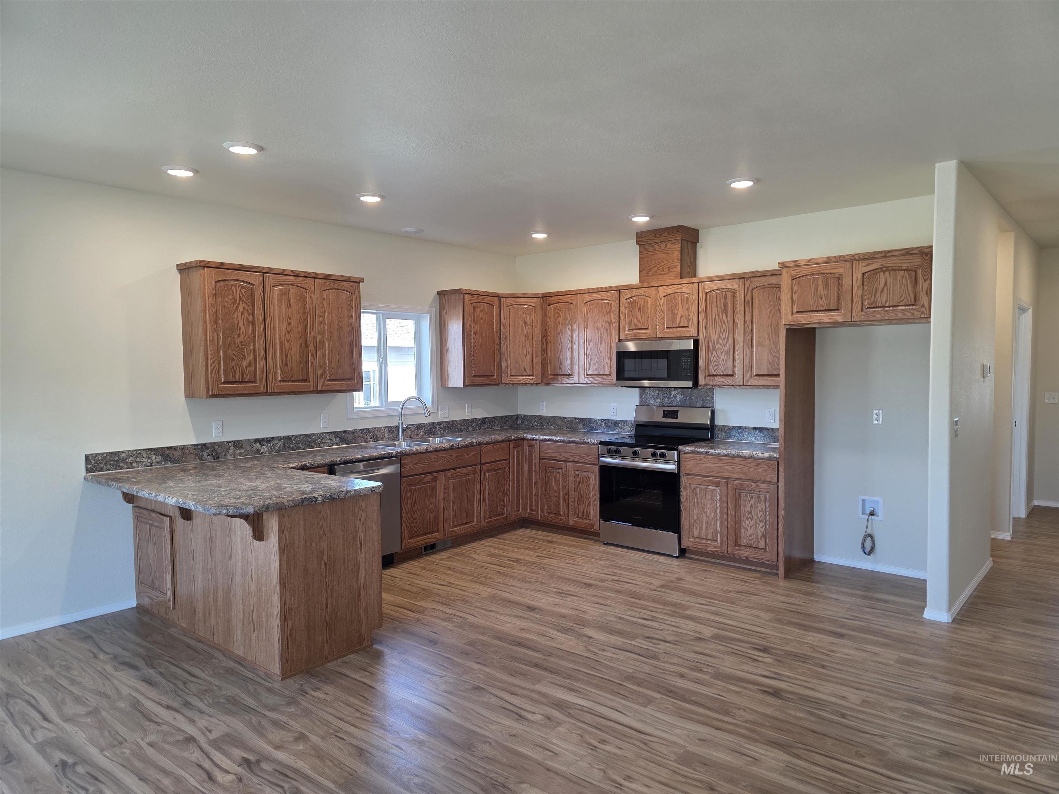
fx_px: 704
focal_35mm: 23
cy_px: 397
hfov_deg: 73.9
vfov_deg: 58.9
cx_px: 530
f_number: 1.7
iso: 100
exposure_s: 1/120
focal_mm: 6.3
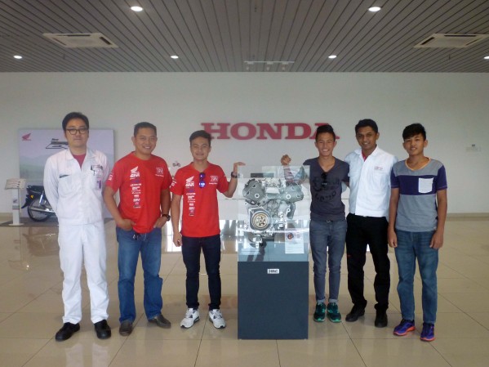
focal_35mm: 31
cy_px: 195
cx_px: 255
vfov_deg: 45.4
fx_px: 438
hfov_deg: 58.3
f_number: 3.3
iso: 320
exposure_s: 1/30
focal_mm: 5.2
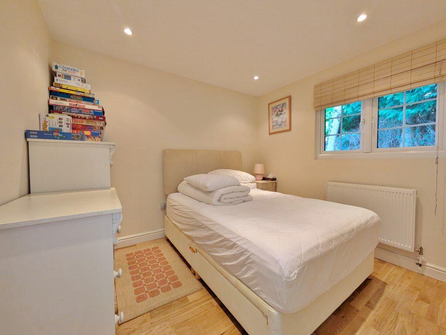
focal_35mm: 14
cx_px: 223
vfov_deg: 85.7
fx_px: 180
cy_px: 168
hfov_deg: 102.1
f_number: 2.2
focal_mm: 1.83
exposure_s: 1/50
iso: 165
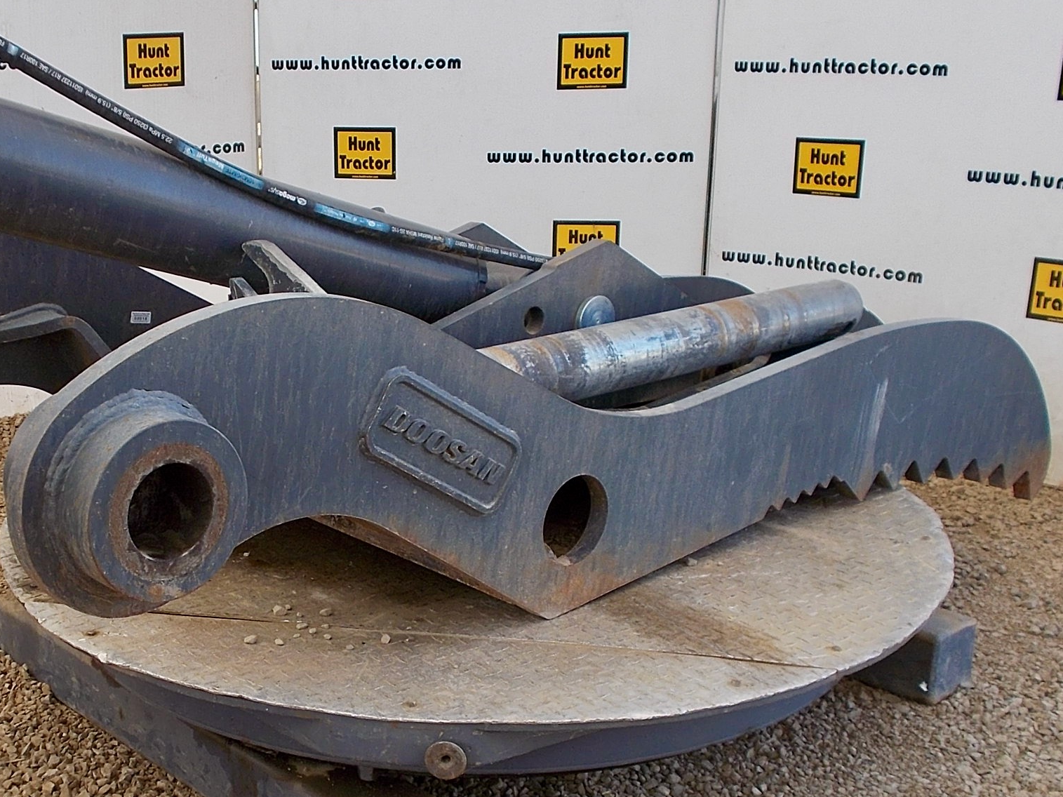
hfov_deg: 36.8
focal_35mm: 51
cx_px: 288
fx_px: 1566
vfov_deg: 28.4
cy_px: 507
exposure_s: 1/100
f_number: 3.6
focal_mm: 6
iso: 80
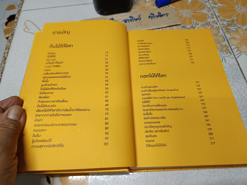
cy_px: 92
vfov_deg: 56.8
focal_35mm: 24
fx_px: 171
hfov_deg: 71.6
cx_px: 124
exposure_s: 1/33.3
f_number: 1.7
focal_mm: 5.31
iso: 839
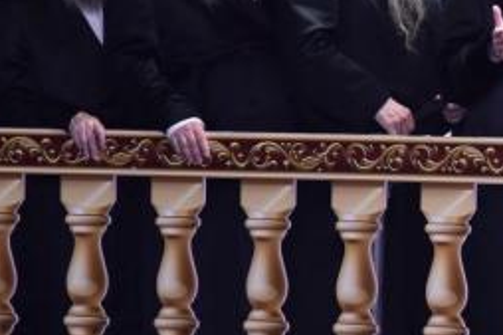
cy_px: 35
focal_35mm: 484
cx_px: 646
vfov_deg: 2.8
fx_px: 6758
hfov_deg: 4.2
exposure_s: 1/200
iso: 640
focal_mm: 120
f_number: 4
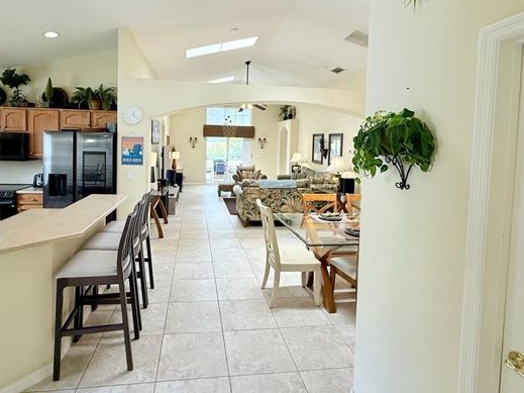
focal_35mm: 19
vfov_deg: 68.0
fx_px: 288
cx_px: 236
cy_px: 159
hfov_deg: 84.4
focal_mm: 2.22
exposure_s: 1/120
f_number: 2.2
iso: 125
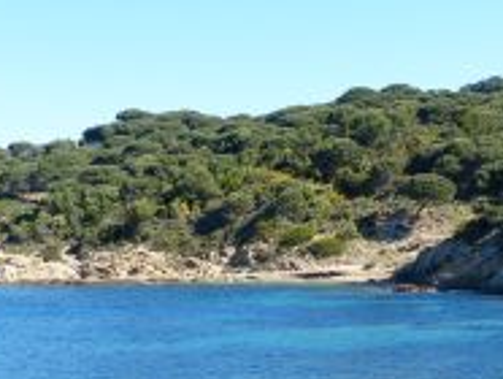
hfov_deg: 22.6
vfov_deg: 16.6
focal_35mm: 86
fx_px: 1251
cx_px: 335
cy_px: 440
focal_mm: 5.8
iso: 100
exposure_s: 1/500
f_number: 4
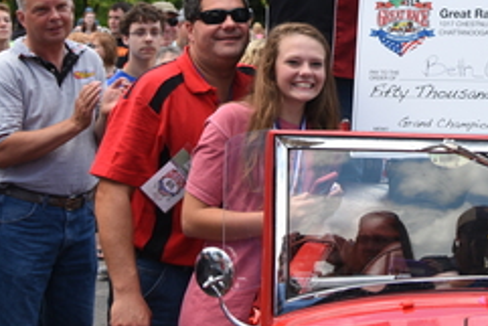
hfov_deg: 23.7
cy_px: 14
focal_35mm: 82
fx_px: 1112
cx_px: 484
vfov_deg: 16.4
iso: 200
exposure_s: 1/250
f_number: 4.5
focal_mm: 22
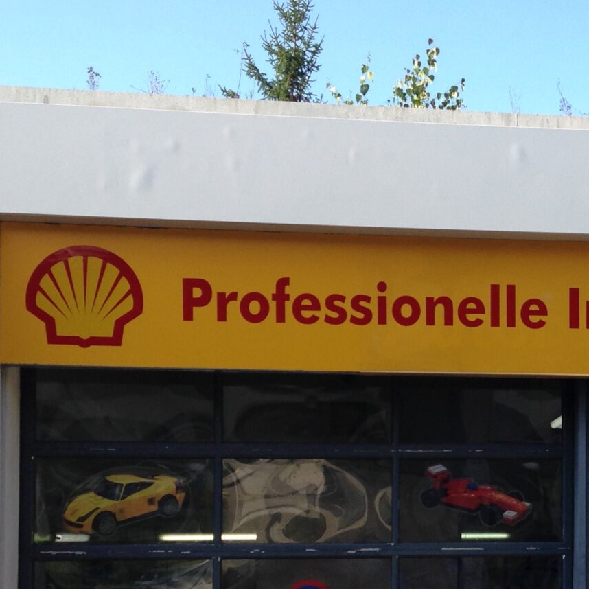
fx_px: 1675
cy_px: 486
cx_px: 660
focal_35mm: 87
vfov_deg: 19.7
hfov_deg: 19.1
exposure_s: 1/536
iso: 50
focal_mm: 4.12
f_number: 2.4
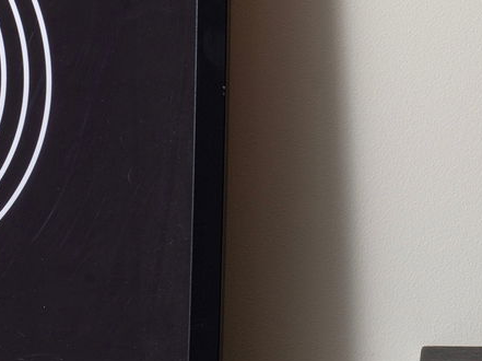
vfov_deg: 3.0
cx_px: 554
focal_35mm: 489
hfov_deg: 4.0
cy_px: -219
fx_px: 6803
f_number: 13
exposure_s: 1/125
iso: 125
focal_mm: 140
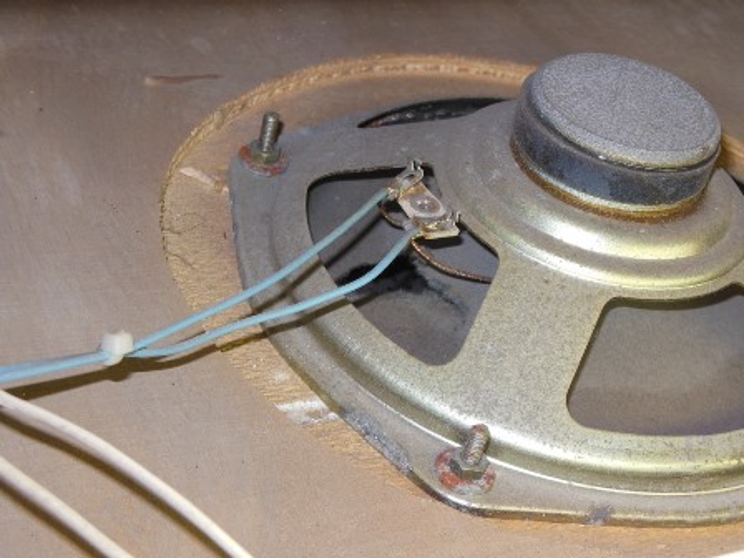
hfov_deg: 25.7
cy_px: 279
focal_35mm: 76
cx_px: 372
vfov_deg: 19.4
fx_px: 1633
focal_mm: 13.6
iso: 125
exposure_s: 1/60
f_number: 4.4
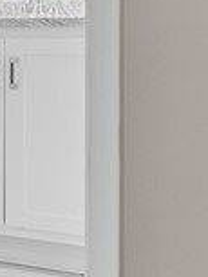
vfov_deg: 18.5
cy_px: 33
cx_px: -603
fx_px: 838
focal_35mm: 105
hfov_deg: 8.3
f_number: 8
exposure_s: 1/1.25
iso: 250
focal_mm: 15.4
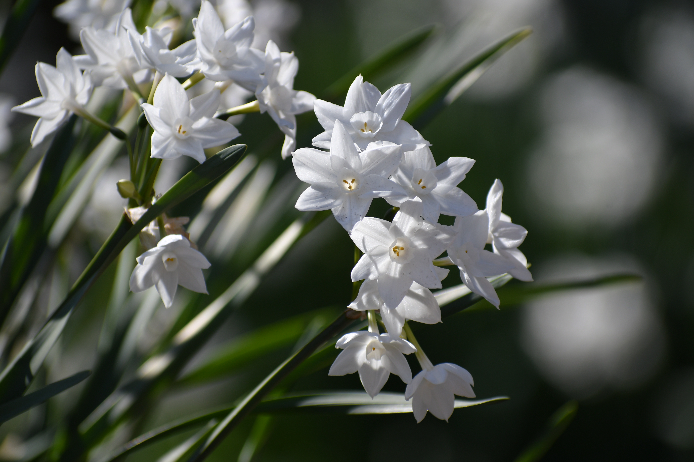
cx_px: 347
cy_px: 231
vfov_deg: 3.4
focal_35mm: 405
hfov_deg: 5.1
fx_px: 7807
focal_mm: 270
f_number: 6.3
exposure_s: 1/500
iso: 125
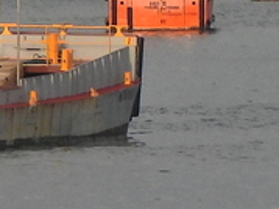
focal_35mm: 1719
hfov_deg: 1.2
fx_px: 13846
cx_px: 611
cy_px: -228
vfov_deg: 0.9
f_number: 4.5
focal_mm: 42.8
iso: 100
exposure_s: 1/250
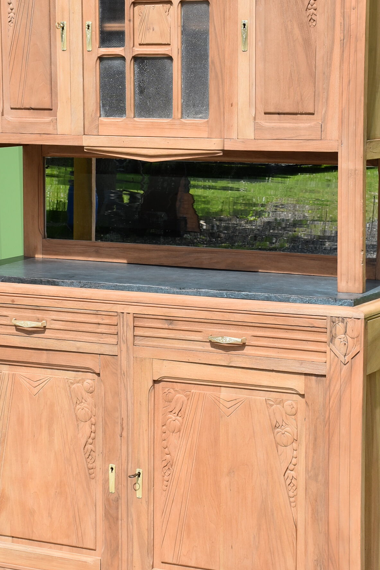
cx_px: 198
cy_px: 274
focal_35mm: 96
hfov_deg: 14.2
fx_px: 1520
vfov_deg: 21.2
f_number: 10
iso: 200
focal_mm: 38
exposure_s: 1/400
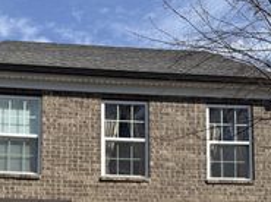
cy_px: 245
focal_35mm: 65
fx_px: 508
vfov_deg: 20.9
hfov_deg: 29.9
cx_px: 130
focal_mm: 6.76
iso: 80
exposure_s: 1/3759
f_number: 1.78
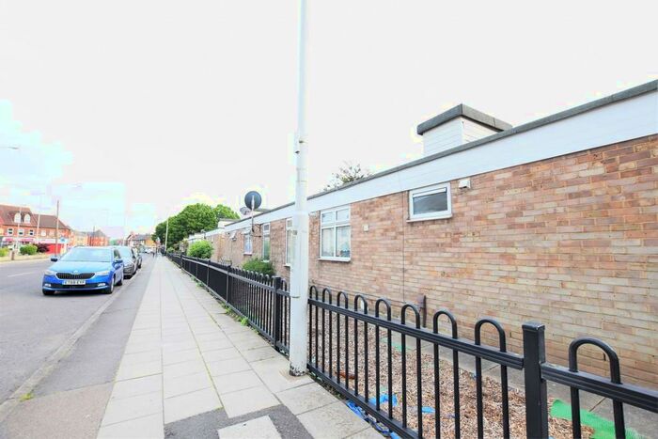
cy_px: 220
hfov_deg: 100.4
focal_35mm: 15
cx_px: 329
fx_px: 274
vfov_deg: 77.4
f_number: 6.3
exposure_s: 1/160
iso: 400
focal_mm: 10
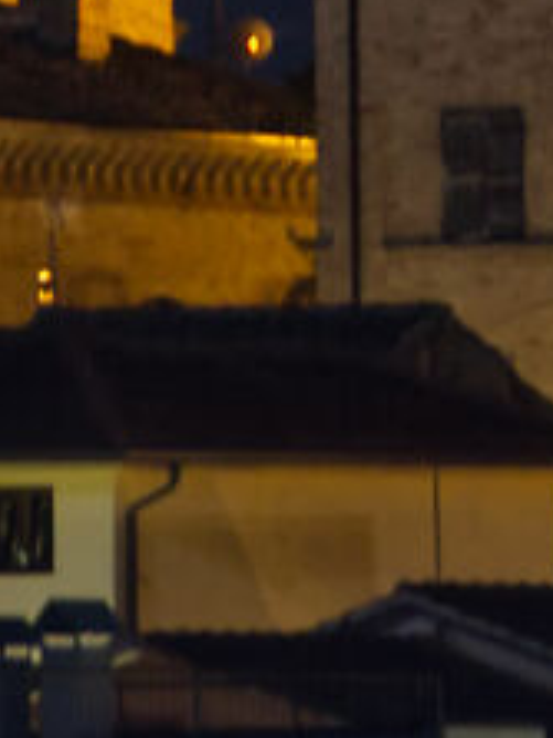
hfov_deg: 0.2
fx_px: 165726
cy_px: -1294
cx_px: 1421
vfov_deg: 0.3
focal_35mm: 7773
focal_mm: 500
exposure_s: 15
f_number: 9
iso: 320
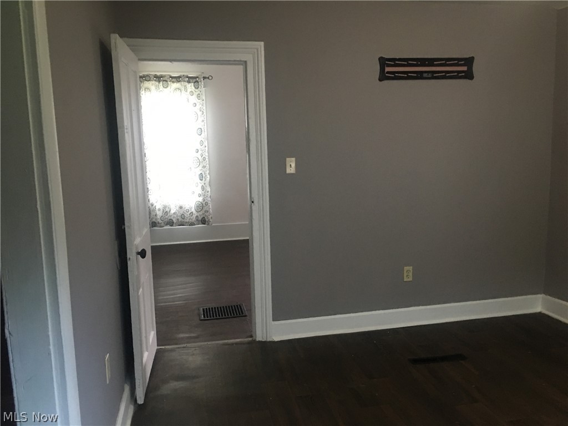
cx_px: 284
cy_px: 213
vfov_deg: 48.2
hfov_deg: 61.7
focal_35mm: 29
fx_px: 476
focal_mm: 4.15
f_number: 2.2
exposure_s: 1/10
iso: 100
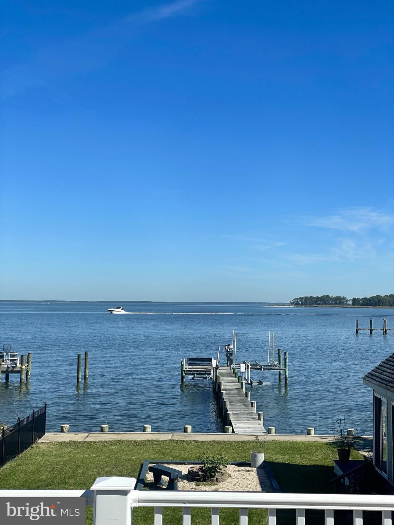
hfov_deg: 28.0
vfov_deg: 36.8
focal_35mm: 52
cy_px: 262
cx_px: 197
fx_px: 789
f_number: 2
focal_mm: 6
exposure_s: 1/1996
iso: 25
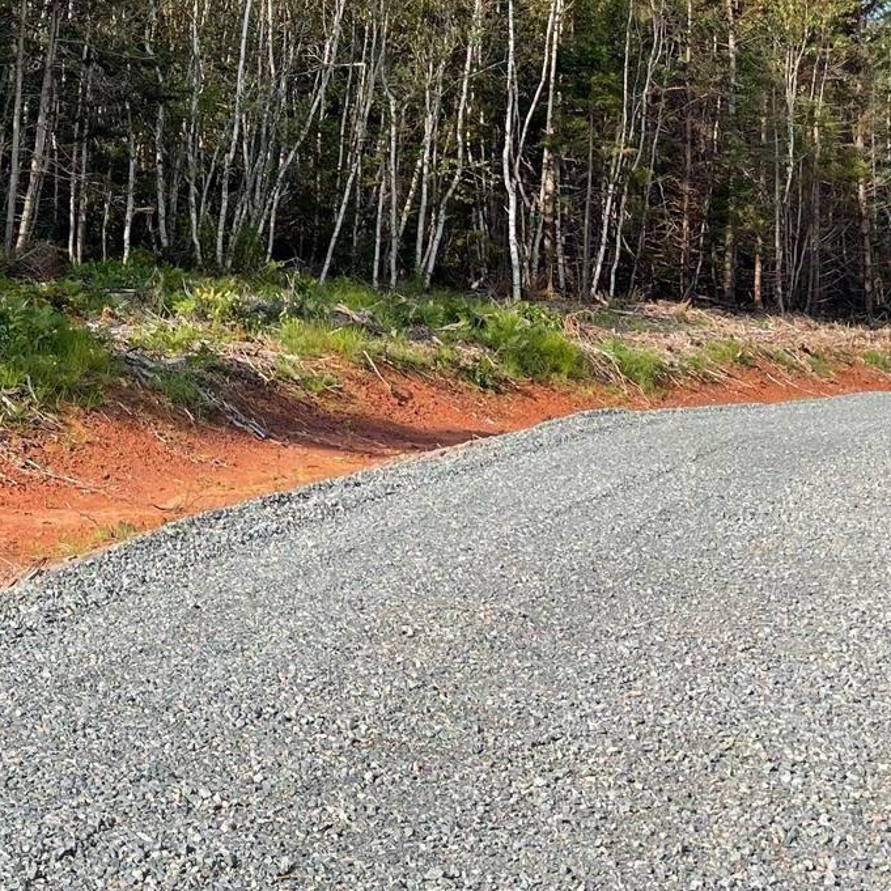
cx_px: 226
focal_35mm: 68
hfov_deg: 25.1
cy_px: 0
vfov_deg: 24.2
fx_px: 1980
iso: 32
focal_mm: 5.1
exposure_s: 1/2203
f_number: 1.6
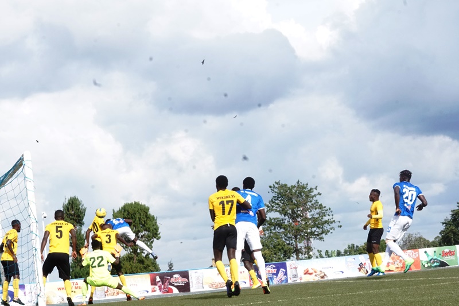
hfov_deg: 18.2
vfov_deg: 12.2
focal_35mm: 112
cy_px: 153
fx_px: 1434
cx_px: 230
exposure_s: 1/400
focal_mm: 75
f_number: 16
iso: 2000
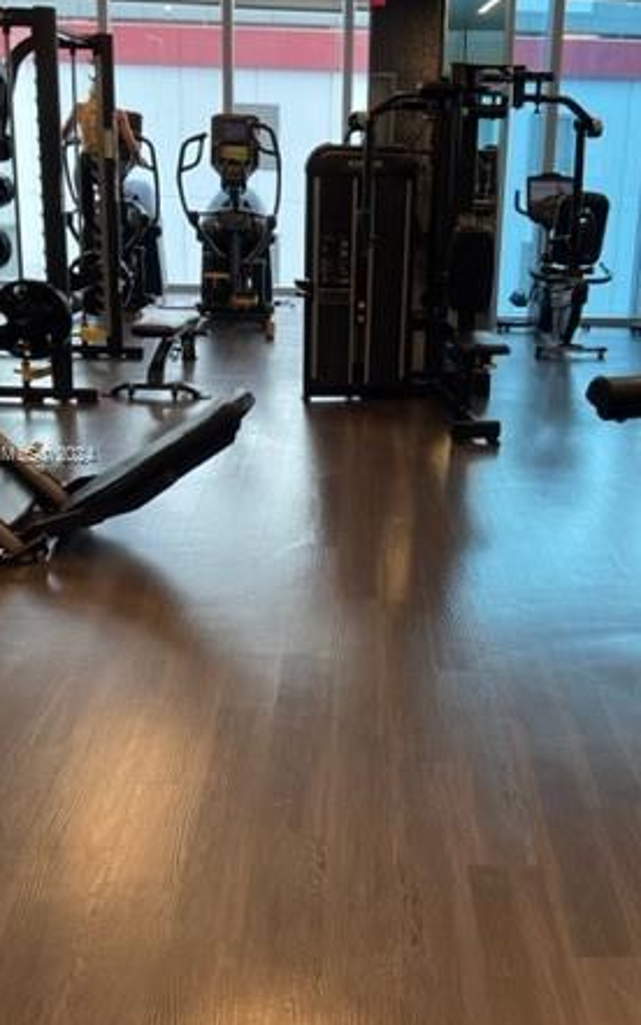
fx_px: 1117
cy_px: 456
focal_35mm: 40
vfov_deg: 49.2
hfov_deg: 31.9
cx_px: 386
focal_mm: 5.7
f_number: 1.5
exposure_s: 1/120
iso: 50
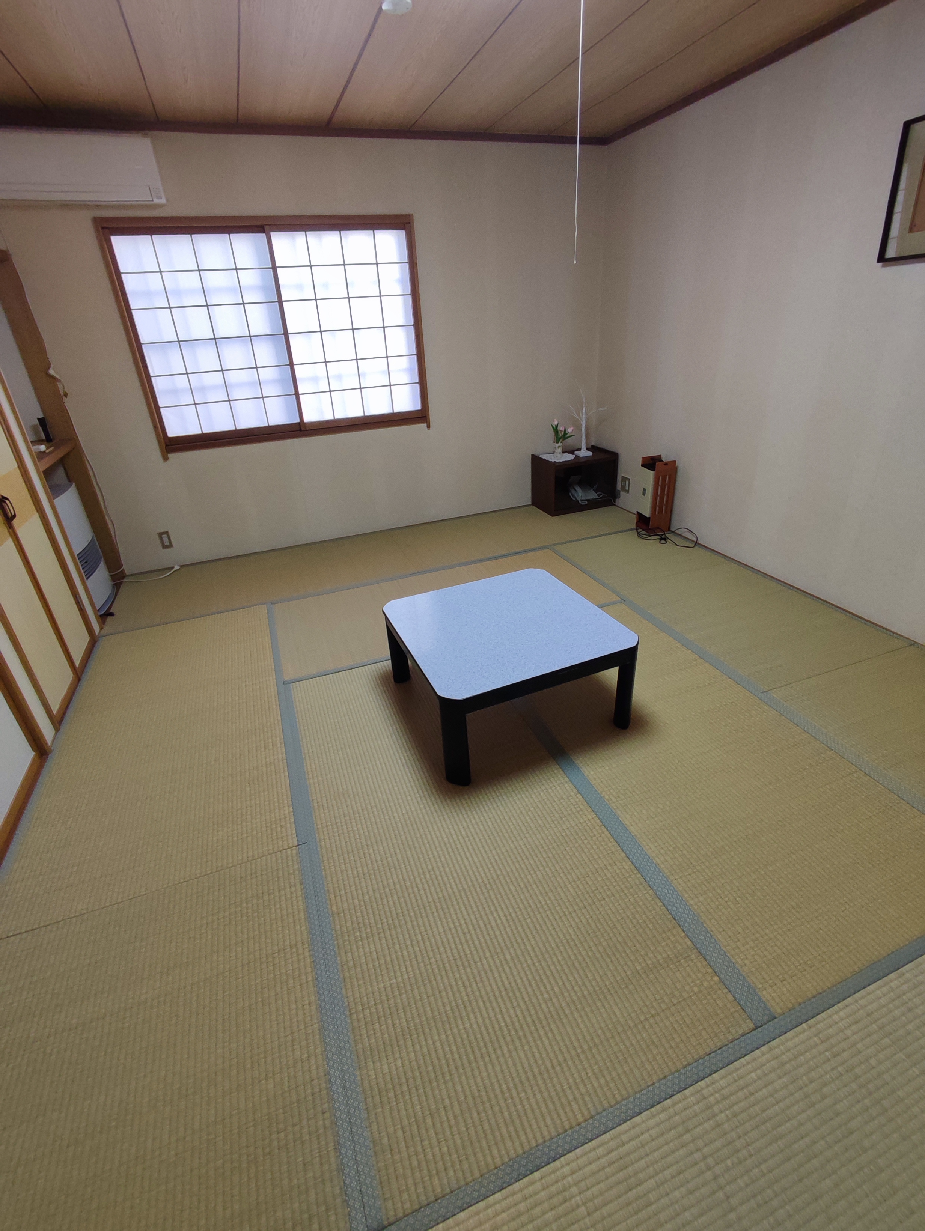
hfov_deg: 78.2
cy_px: 616
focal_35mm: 16
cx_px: 462
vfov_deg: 94.5
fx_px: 569
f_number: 2.2
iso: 164
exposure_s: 1/50
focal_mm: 1.65
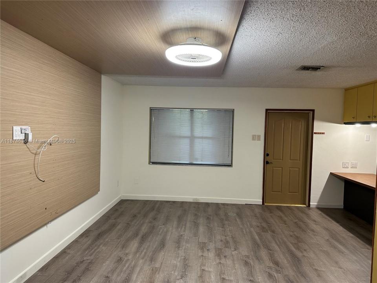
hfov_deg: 71.6
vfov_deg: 56.8
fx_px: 261
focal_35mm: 24
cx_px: 188
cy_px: 142
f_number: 1.78
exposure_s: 1/60
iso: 160
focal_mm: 6.86
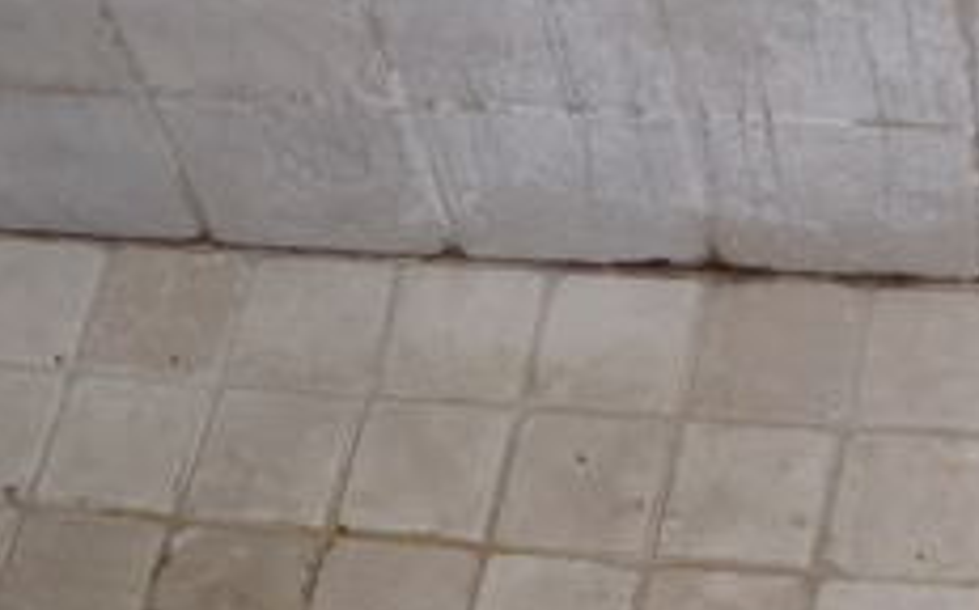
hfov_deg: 20.2
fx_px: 2746
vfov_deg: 12.6
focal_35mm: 103
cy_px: 508
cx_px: 466
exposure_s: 1/30
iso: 100
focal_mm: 4.7
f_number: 3.3
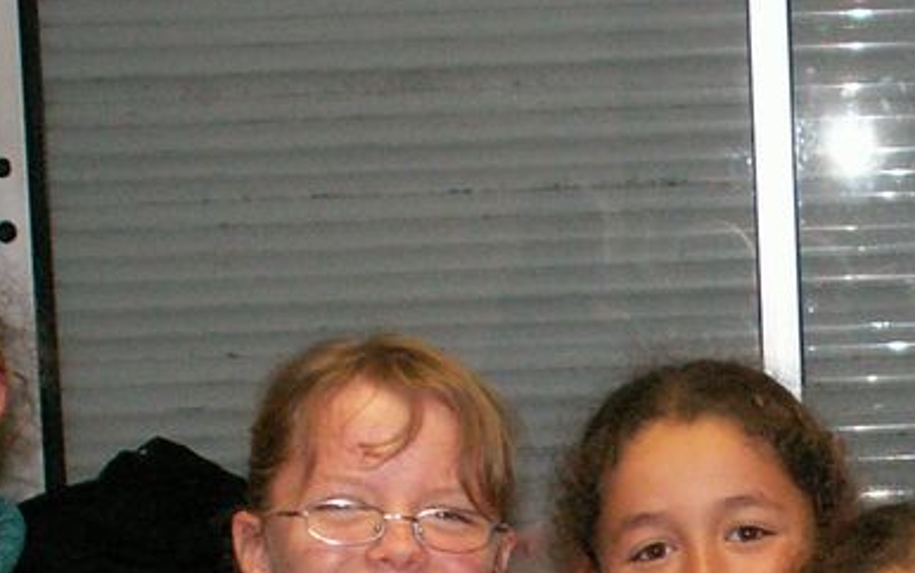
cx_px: 1086
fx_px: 4118
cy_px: 824
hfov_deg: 12.4
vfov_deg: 7.8
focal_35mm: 165
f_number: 3.2
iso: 160
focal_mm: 7.78
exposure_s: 1/40
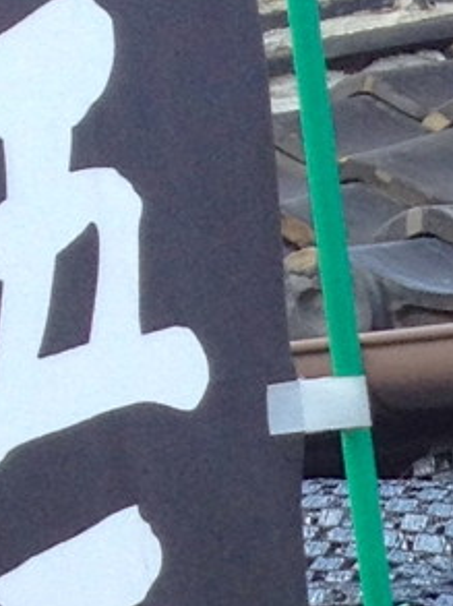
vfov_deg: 7.4
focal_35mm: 245
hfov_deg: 5.6
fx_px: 4284
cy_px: 1568
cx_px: 1398
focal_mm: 4.28
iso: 50
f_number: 2.4
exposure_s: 1/60
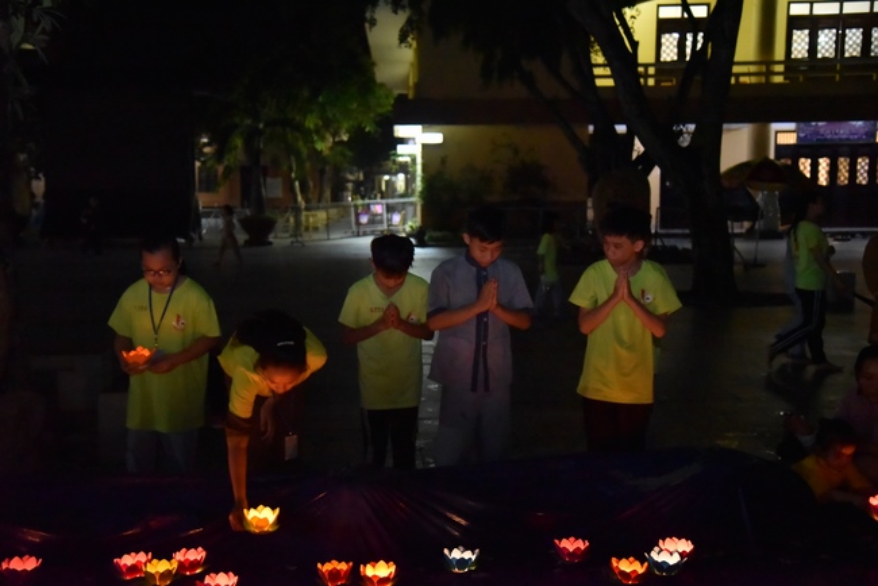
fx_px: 1171
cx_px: 439
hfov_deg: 41.1
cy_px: 293
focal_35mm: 48
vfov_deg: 28.1
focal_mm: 48
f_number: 4
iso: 10000
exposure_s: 1/100
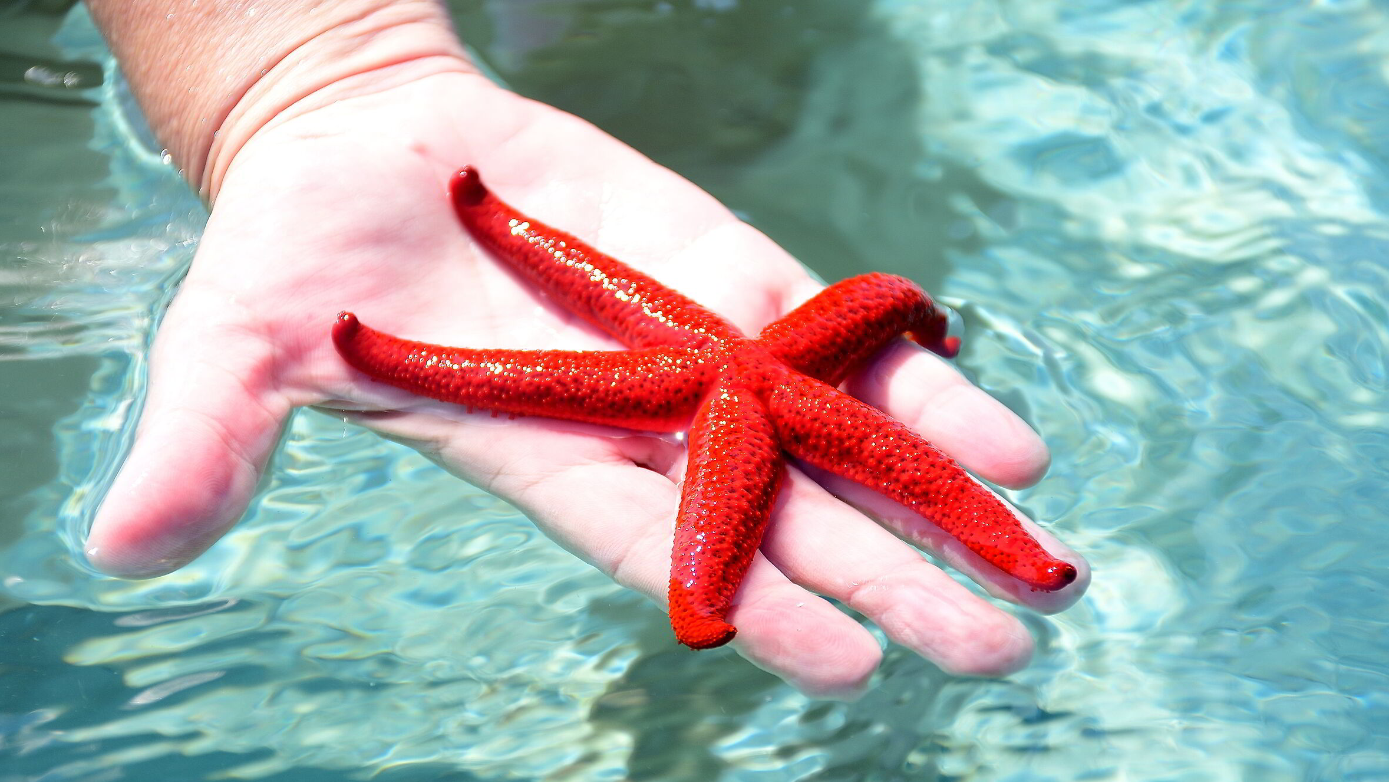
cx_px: 688
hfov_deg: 14.9
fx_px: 5304
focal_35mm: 144
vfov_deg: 8.4
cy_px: 458
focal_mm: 90
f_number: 5.3
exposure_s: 1/200
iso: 100
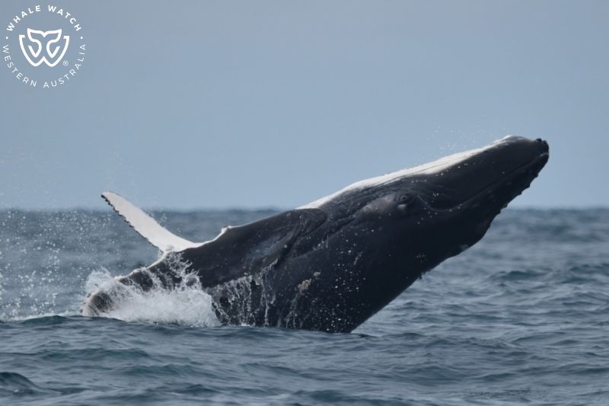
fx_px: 8456
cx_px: 304
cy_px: 203
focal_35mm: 500
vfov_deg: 2.7
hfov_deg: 4.1
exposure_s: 1/8000
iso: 800
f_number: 6.3
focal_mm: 500
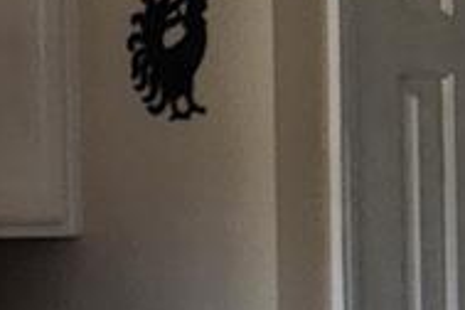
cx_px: -760
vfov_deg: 6.9
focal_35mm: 198
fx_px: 2557
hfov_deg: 9.0
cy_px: 428
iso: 80
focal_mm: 3.08
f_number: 2
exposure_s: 1/120
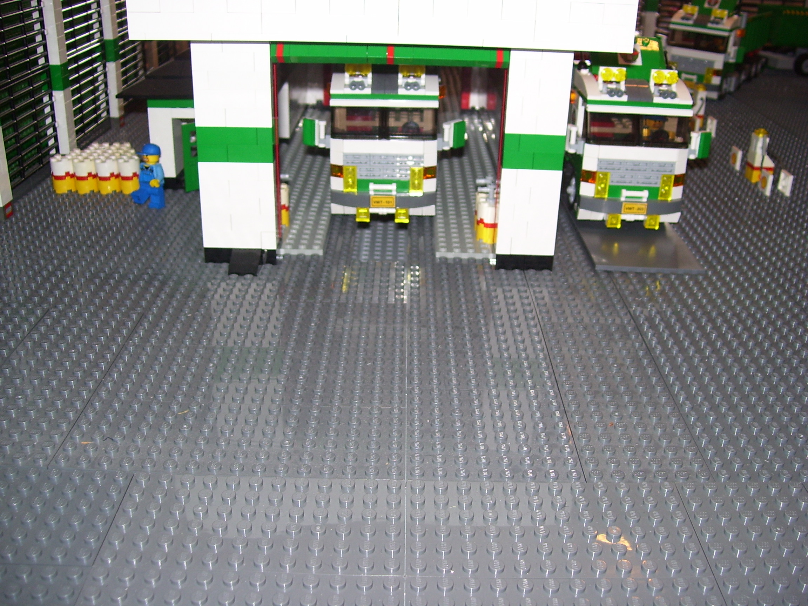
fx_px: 840
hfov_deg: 51.4
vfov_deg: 39.7
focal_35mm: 36
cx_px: 404
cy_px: 303
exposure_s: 1/60
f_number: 2.7
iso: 80
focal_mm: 6
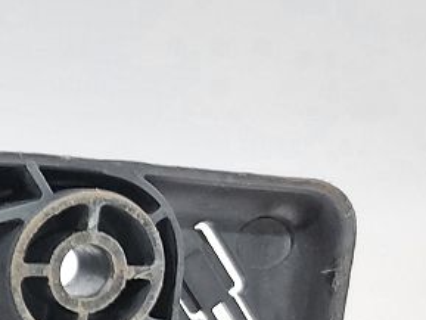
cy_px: 481
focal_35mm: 115
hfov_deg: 13.7
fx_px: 1416
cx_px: -511
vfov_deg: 12.3
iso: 125
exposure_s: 1/50
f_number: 1.8
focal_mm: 5.23
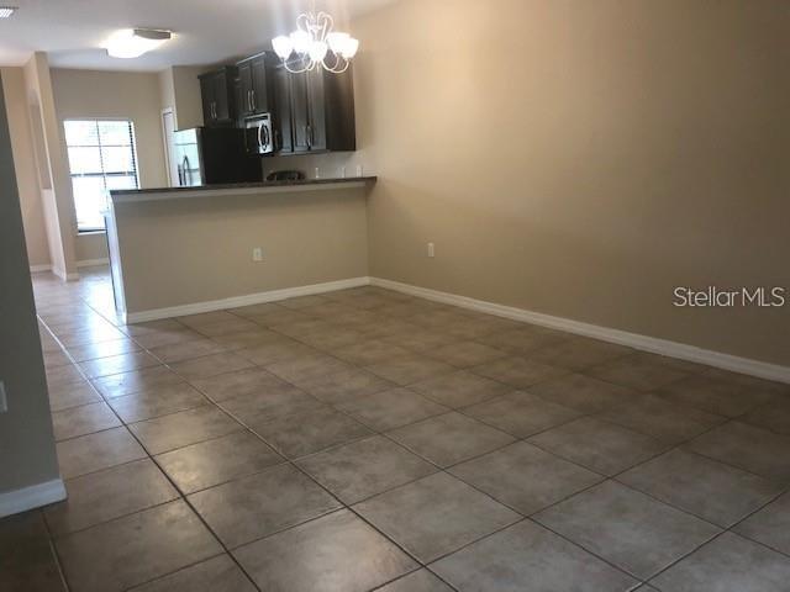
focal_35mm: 28
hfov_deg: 63.4
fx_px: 639
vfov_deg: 49.7
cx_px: 395
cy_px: 296
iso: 32
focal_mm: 3.99
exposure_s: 1/30
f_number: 1.8
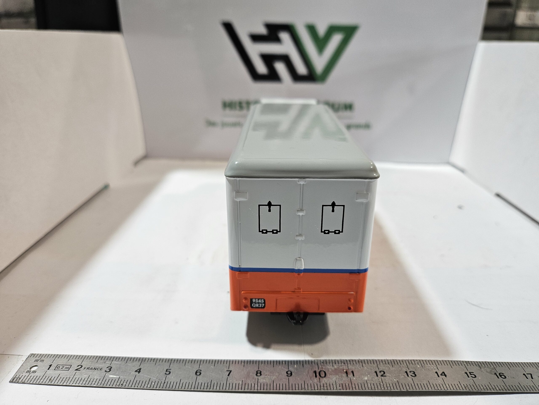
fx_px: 374
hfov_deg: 71.6
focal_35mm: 24
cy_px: 202
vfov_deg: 56.8
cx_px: 270
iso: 125
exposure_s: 1/100
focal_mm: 5
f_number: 1.8
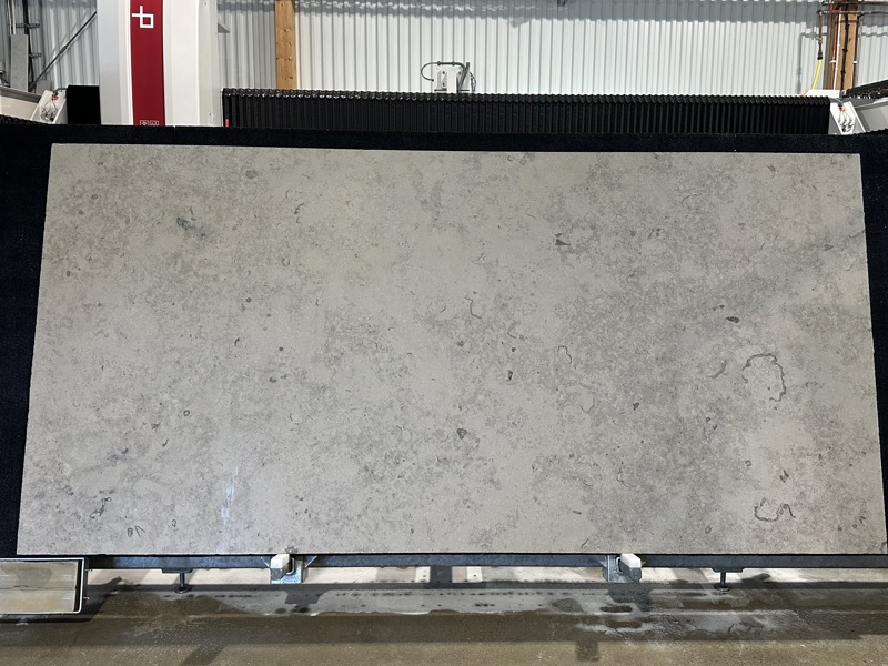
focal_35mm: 24
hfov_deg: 71.6
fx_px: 616
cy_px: 333
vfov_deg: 56.8
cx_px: 444
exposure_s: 1/100
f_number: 1.78
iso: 200
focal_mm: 6.86
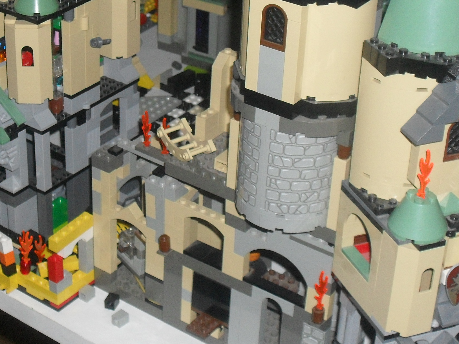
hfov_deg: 25.0
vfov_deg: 18.8
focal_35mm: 78
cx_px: 174
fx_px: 1034
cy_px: 113
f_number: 3.9
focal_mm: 8.7
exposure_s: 1/45
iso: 200
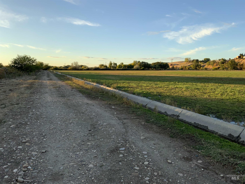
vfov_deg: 48.2
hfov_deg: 61.7
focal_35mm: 29
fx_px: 205
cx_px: 122
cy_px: 92
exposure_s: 1/709
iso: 16
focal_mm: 3
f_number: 1.8
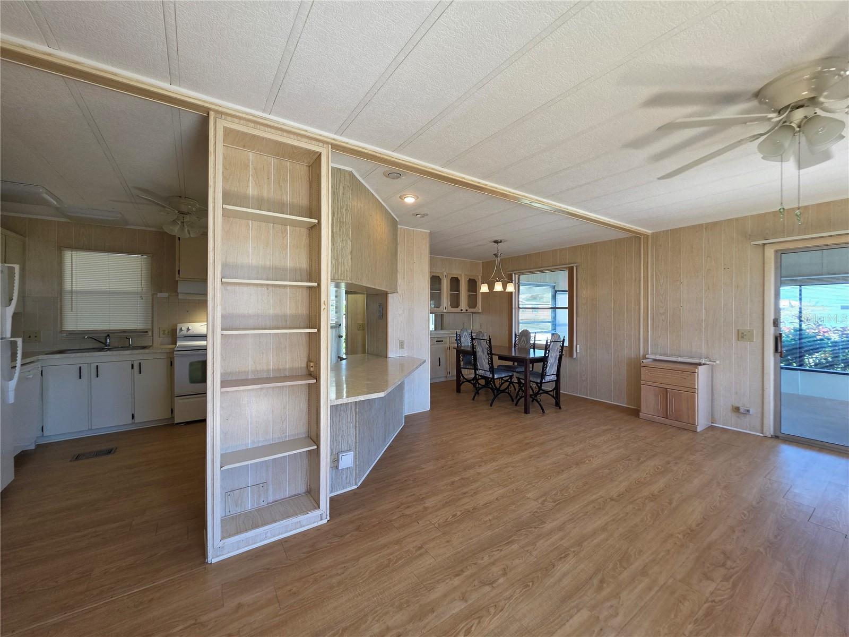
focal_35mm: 13
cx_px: 424
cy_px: 318
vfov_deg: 89.9
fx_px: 319
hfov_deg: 106.2
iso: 80
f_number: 1.9
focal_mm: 2.2
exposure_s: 1/120
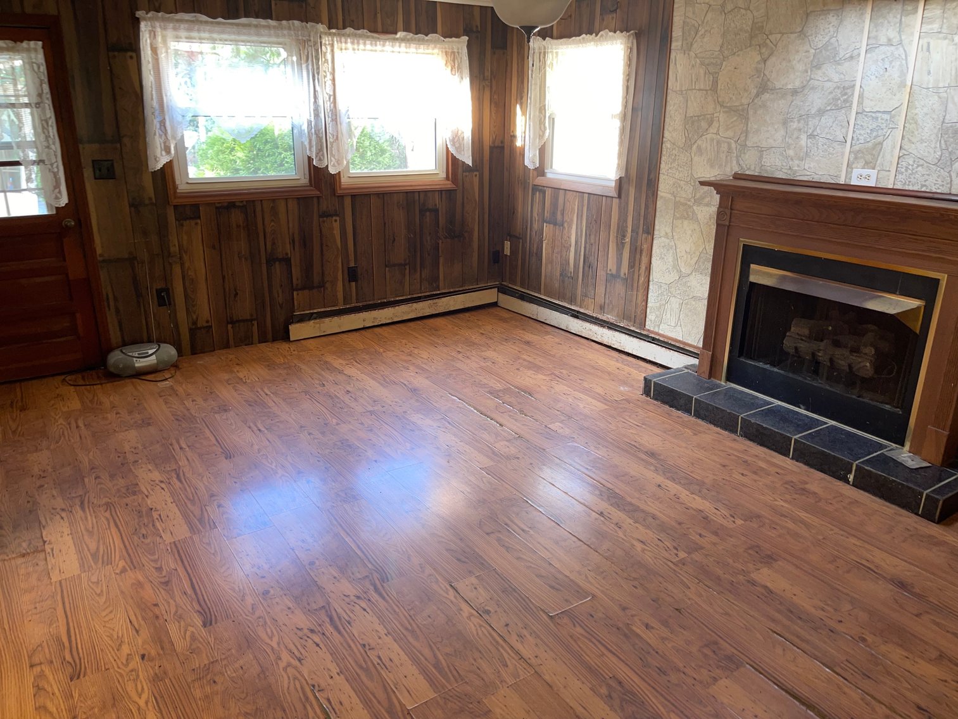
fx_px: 720
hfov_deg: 67.3
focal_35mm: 26
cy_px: 360
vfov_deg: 53.1
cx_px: 479
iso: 32
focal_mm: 5.1
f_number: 1.6
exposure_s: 1/15
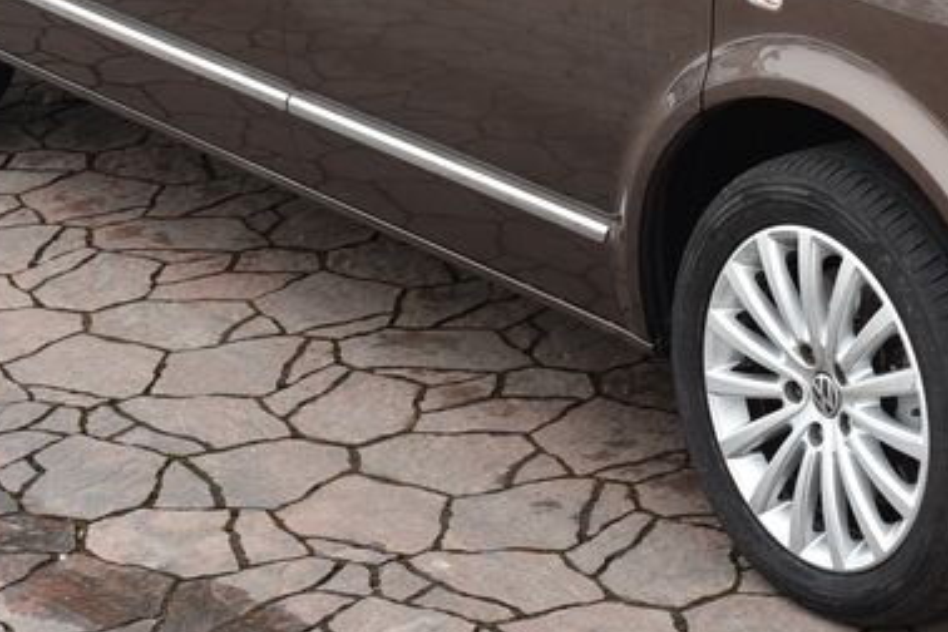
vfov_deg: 9.1
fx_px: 3923
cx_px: 808
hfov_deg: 13.7
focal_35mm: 149
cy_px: -135
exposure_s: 1/160
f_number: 6.3
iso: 500
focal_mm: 55
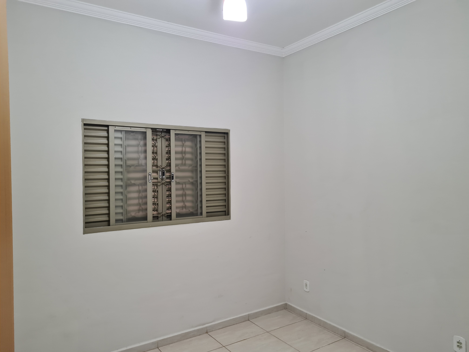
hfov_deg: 67.3
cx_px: 234
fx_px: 352
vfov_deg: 53.1
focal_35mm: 26
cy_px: 176
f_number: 1.8
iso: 320
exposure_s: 1/40
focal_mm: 5.4
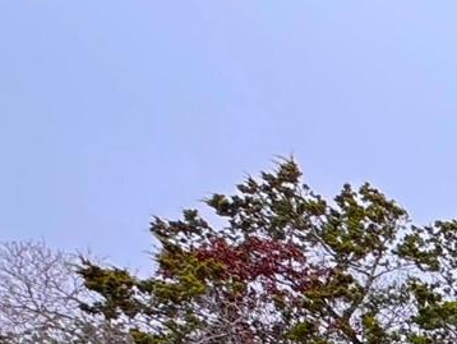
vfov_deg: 15.3
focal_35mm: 80
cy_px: 665
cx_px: 1130
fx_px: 1057
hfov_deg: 14.4
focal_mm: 2.22
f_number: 2.2
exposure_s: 1/403
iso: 40
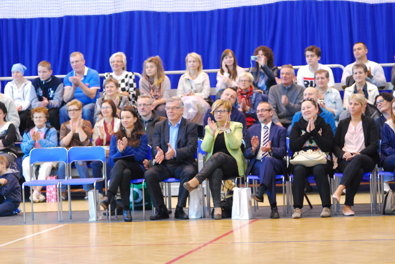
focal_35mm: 202
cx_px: 198
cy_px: 132
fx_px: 2224
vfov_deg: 6.8
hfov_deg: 10.1
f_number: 2.8
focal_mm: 135
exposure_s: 1/60
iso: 800
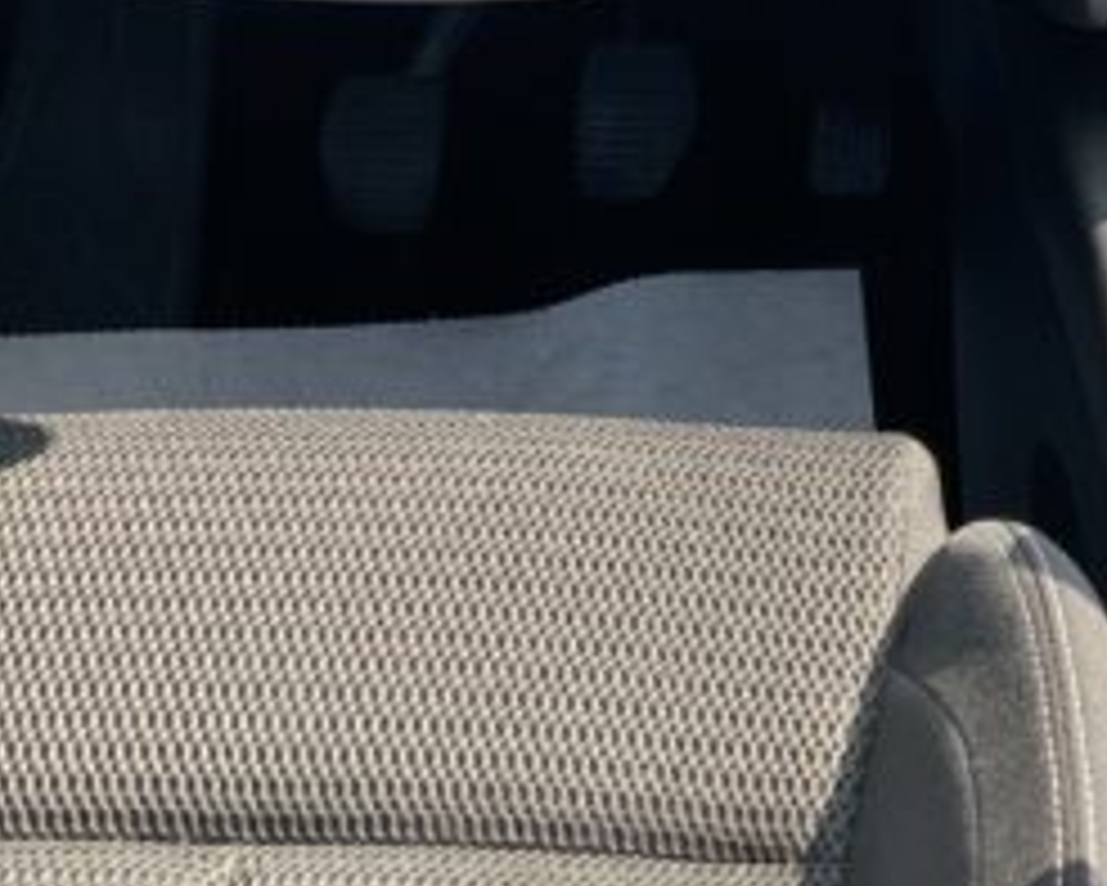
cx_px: 1287
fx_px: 3015
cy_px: -180
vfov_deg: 16.1
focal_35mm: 92
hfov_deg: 19.7
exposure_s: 1/122
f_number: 1.8
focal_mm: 3
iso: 20
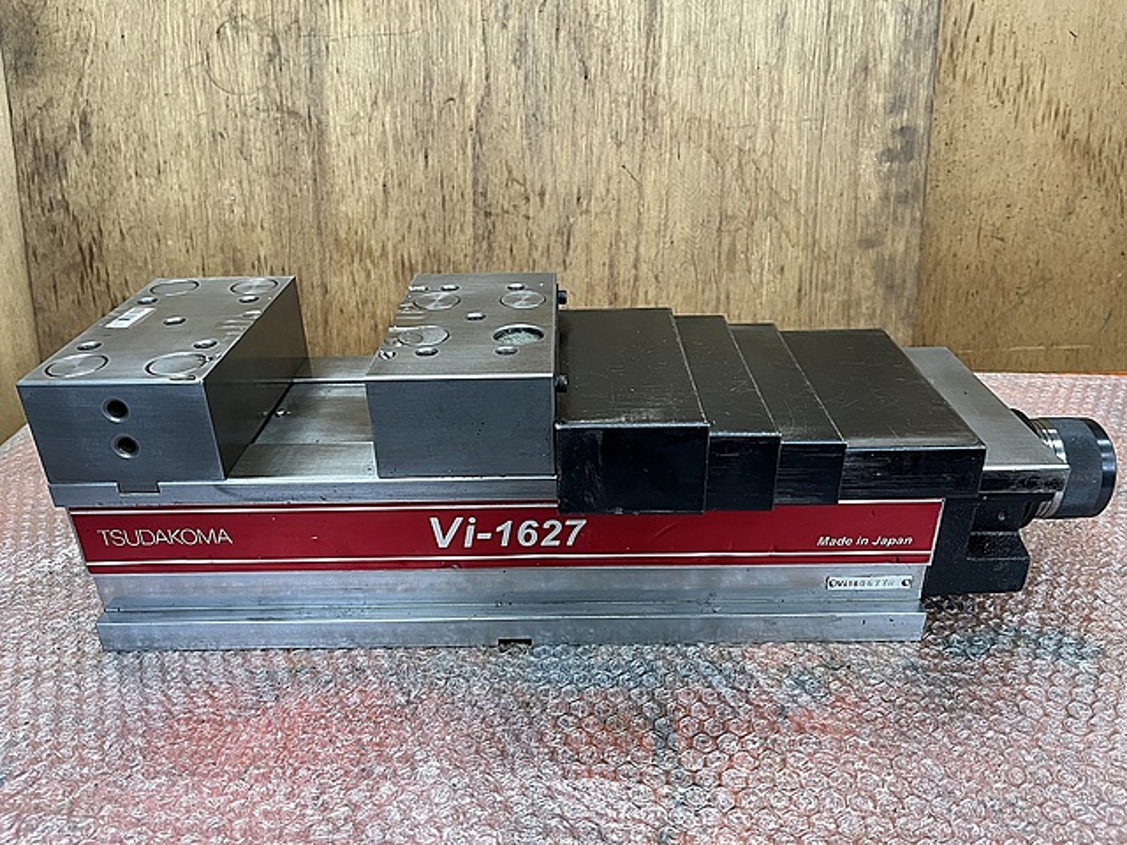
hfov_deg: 67.3
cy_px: 422
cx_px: 564
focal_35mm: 26
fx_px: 846
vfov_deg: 53.1
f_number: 1.6
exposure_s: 1/60
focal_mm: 5.1
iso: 160
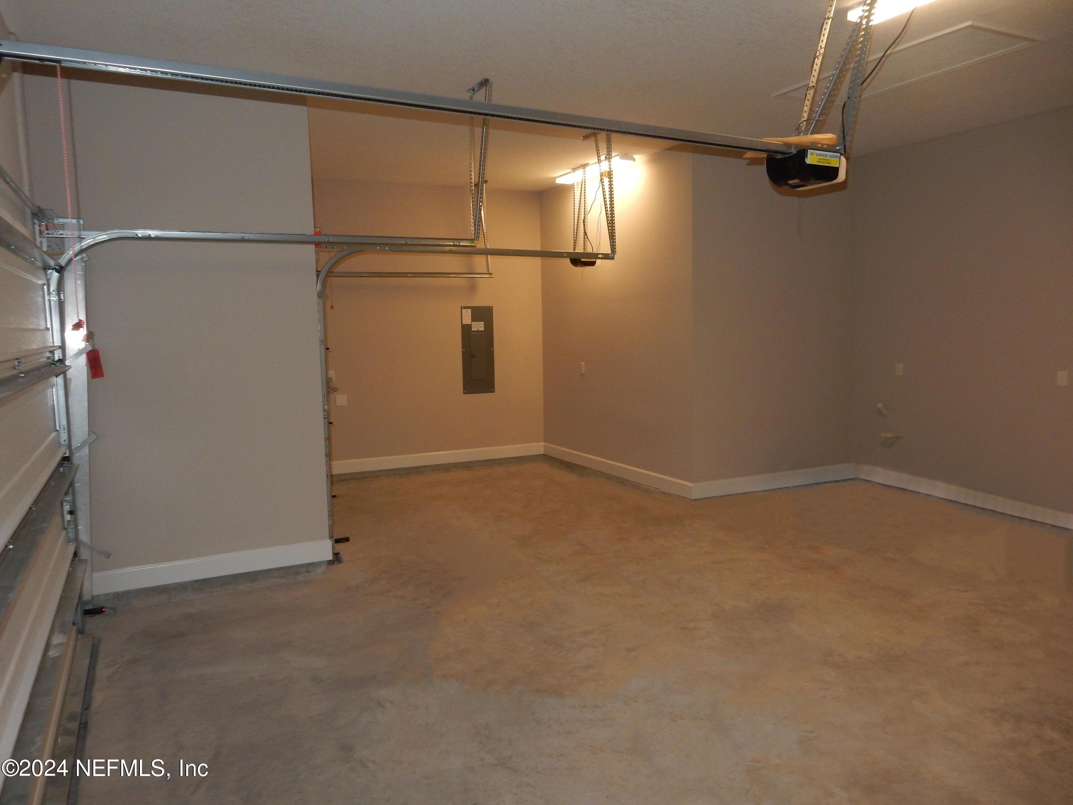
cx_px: 536
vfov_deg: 54.9
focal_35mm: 25
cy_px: 402
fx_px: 775
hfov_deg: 69.4
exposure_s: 1/30
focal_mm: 4.5
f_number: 3.7
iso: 220
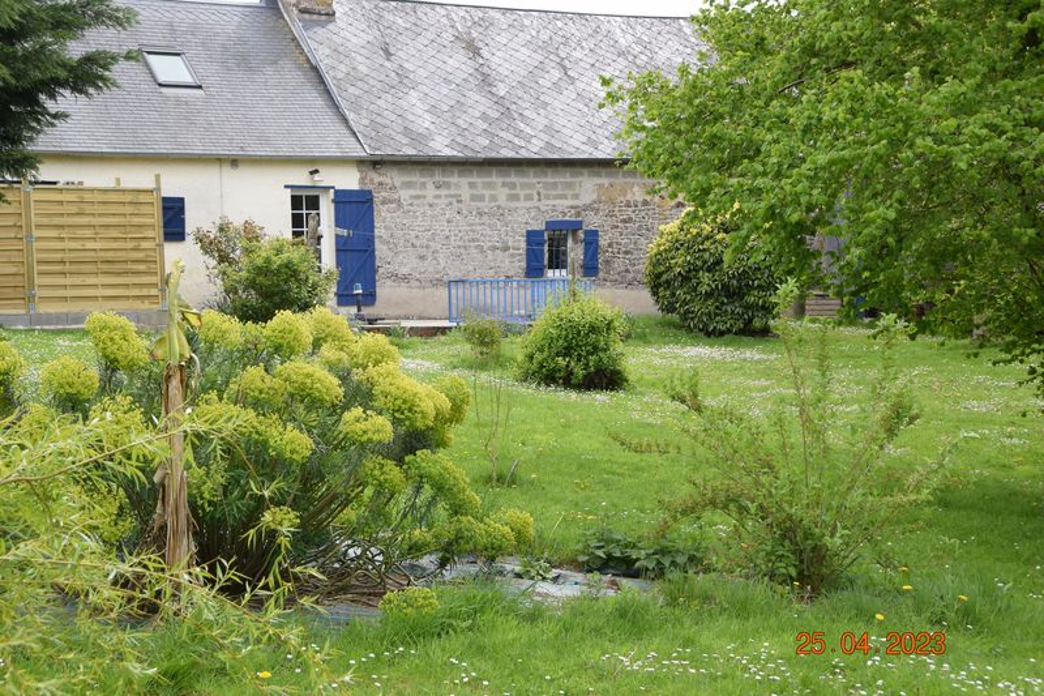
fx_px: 1827
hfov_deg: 31.9
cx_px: 522
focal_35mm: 63
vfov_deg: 21.6
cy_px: 348
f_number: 8
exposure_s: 1/250
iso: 320
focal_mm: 42
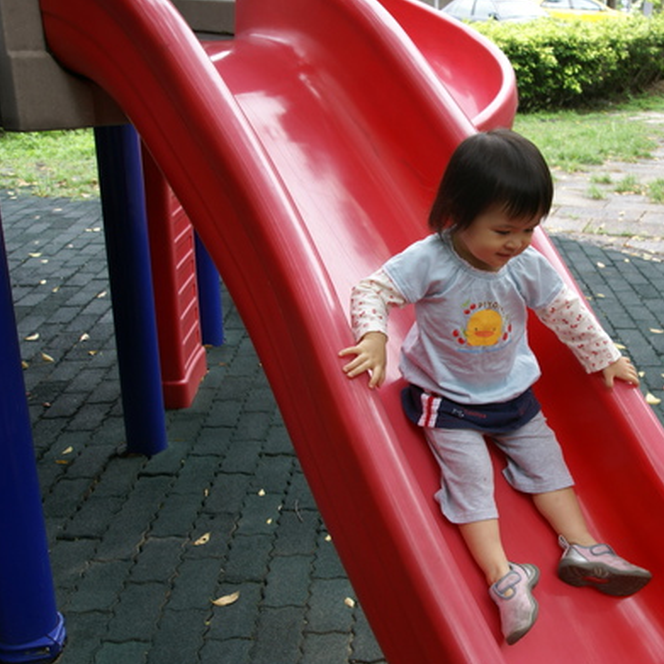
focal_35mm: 47
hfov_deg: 35.3
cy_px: 334
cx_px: 494
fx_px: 1020
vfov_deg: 36.1
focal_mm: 24
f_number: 6.3
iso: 100
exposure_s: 1/50
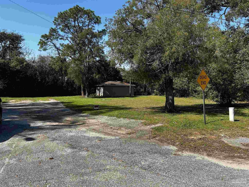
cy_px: 94
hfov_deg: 67.3
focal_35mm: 26
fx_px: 187
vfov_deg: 53.1
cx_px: 124
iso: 50
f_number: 1.5
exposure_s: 1/2762
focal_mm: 5.7
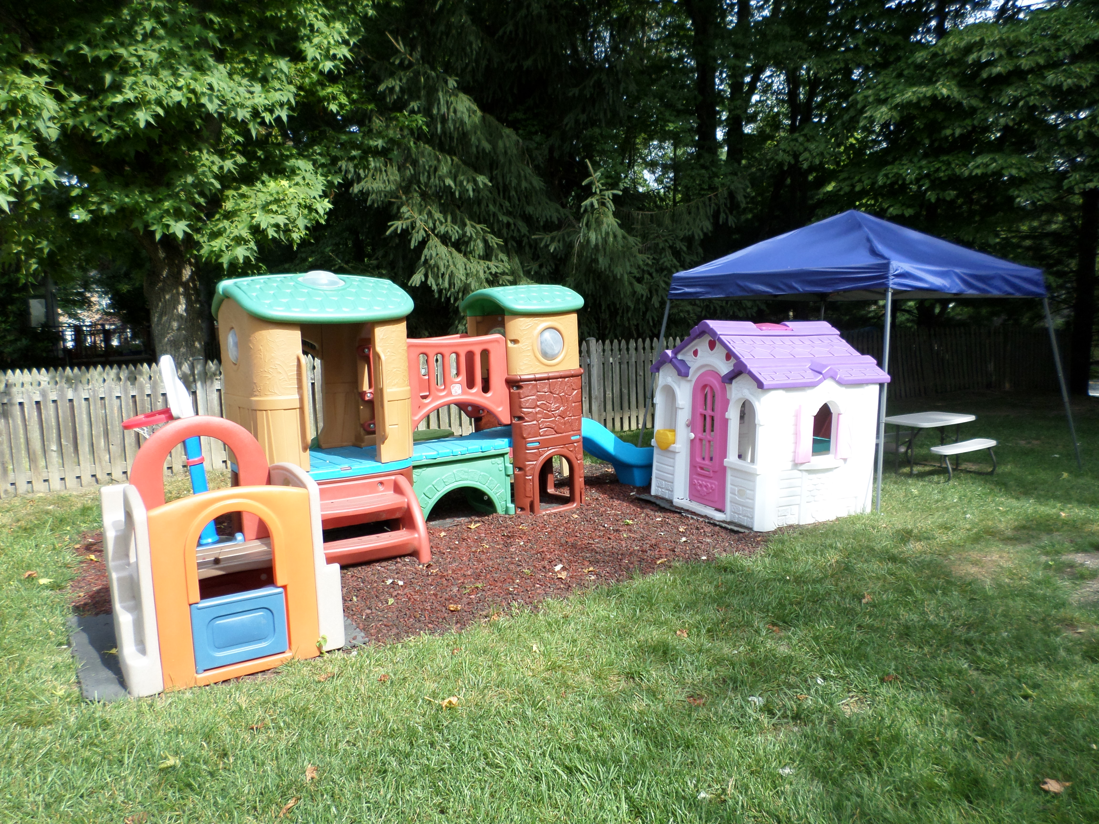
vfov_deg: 54.9
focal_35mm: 25
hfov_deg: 69.4
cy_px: 412
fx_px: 794
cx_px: 550
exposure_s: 1/350
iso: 80
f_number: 2.5
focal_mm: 4.5
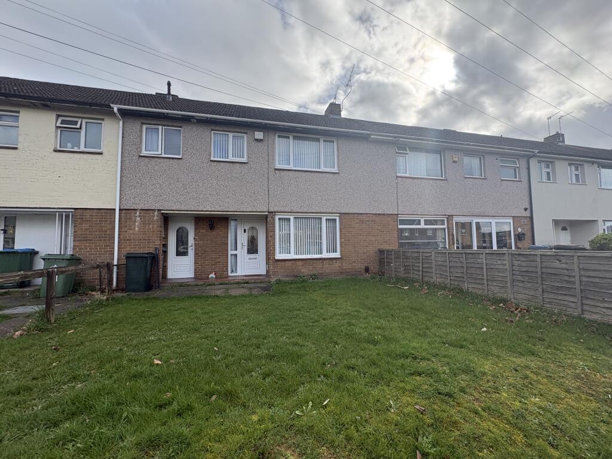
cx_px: 306
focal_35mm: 14
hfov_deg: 102.1
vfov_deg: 85.7
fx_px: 248
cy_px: 230
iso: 40
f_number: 2.2
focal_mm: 2.22
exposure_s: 1/1126
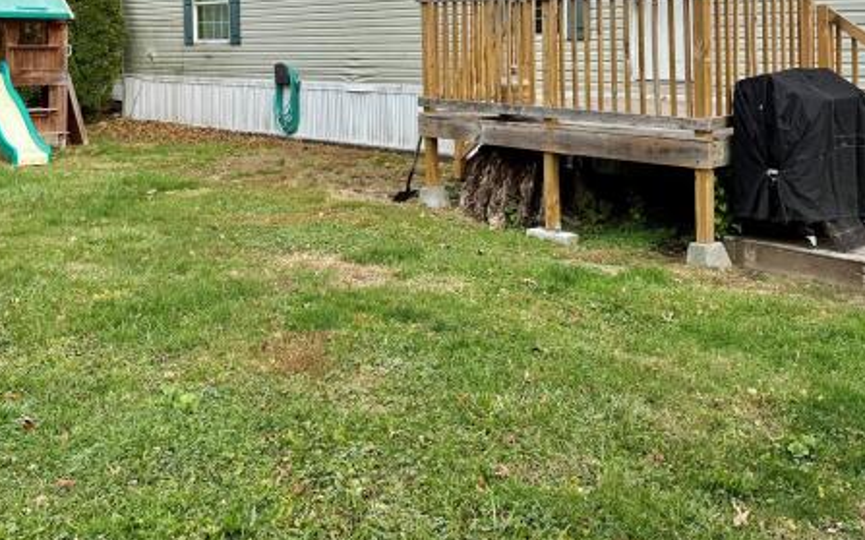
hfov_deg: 48.2
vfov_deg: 30.2
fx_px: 966
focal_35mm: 41
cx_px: 401
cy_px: 79
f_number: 1.78
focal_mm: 6.76
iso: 80
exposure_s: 1/2110
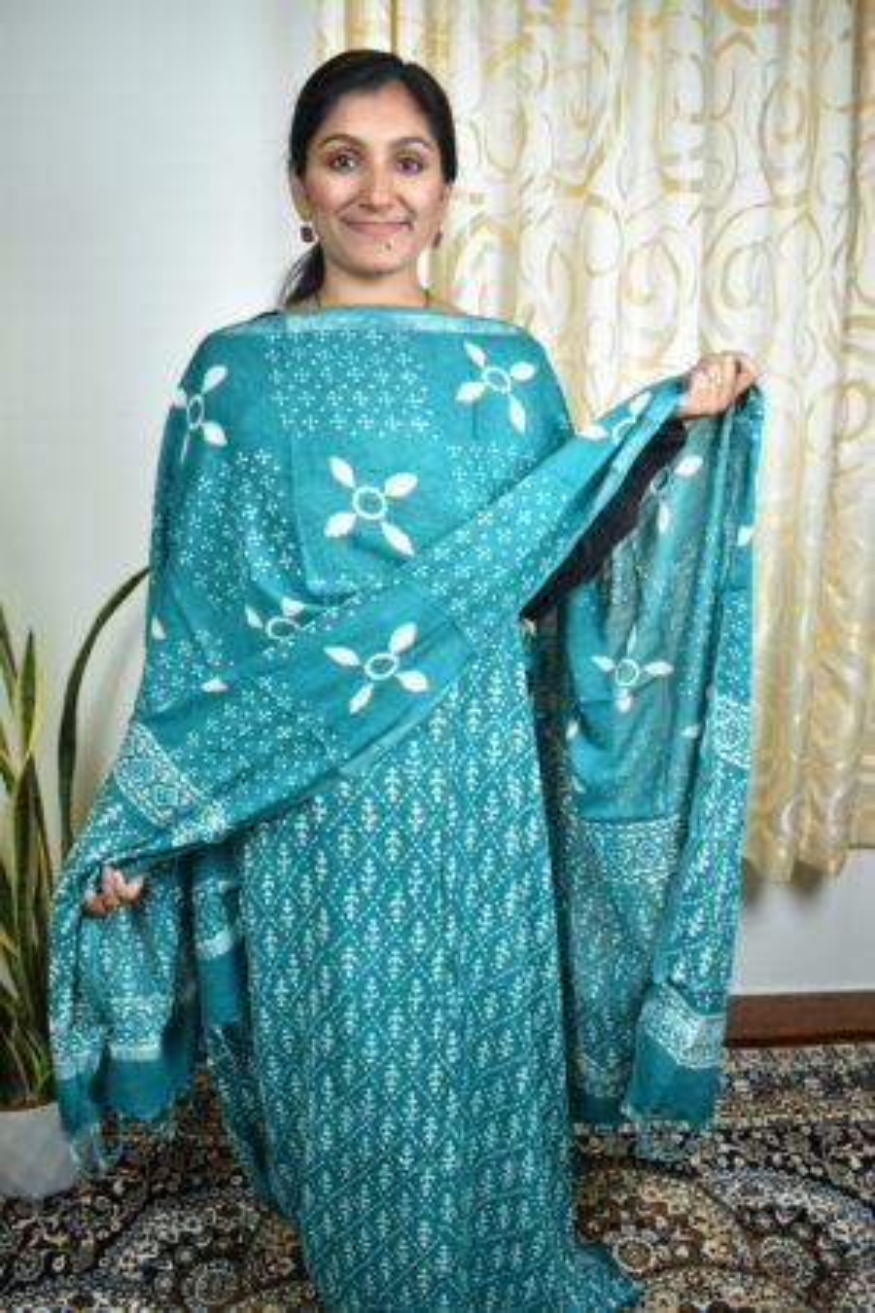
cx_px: 438
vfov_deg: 61.9
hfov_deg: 43.6
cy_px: 656
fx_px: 1094
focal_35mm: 30
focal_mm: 20
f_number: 4.5
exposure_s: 1/40
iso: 200
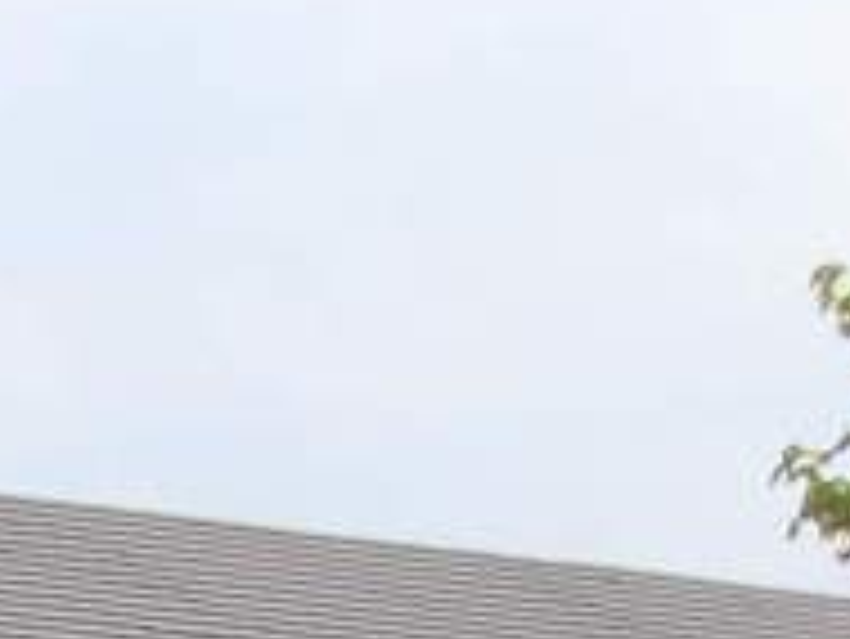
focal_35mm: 241
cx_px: -18
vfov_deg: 5.8
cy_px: 1822
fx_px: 5922
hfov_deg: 8.2
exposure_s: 1/180
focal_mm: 6.3
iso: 80
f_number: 7.7
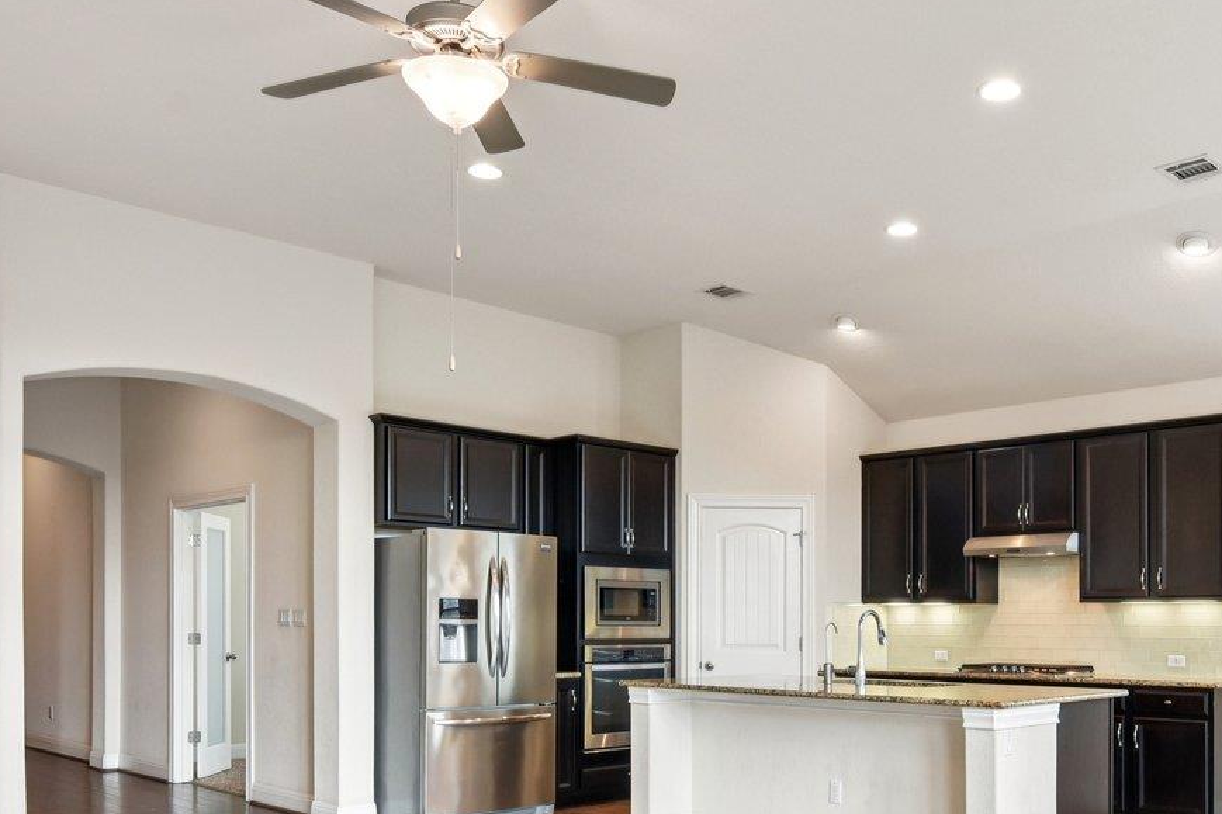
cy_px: 608
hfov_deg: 56.5
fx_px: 1120
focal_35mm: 33
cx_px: 771
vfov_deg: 38.9
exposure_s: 1/15
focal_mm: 14
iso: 220
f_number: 8
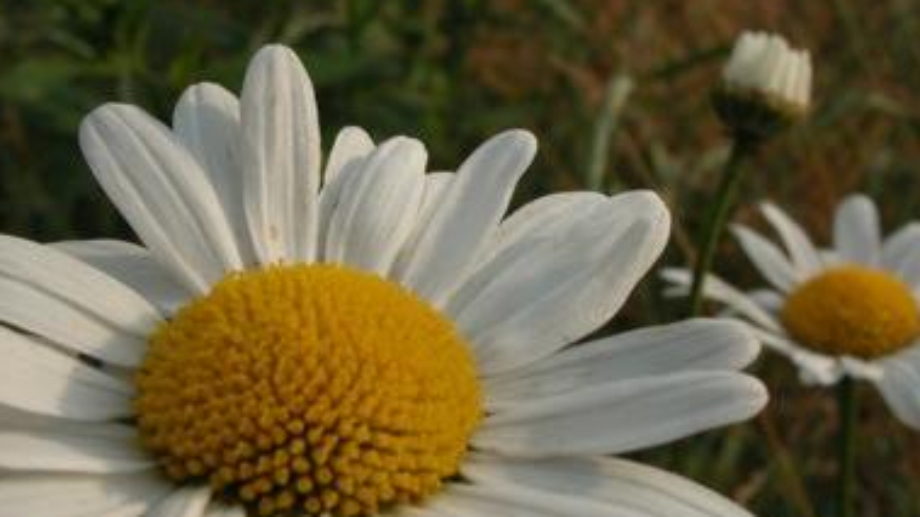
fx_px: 1707
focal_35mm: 70
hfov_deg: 30.2
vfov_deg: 17.2
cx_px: 456
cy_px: 282
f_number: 7
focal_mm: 9.7
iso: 100
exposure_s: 1/672
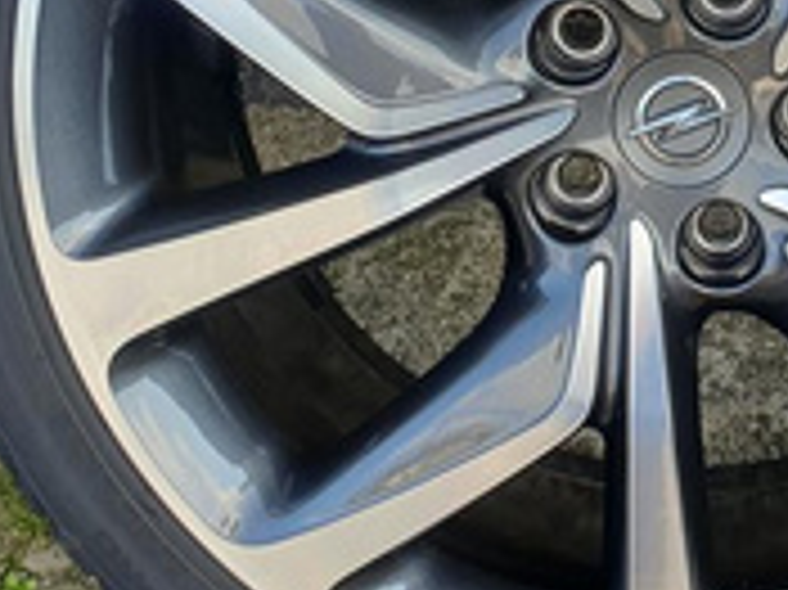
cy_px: 36
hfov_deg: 28.0
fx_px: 1524
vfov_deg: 21.3
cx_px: 702
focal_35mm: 67
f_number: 2.4
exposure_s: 1/215
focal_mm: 4.32
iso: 50
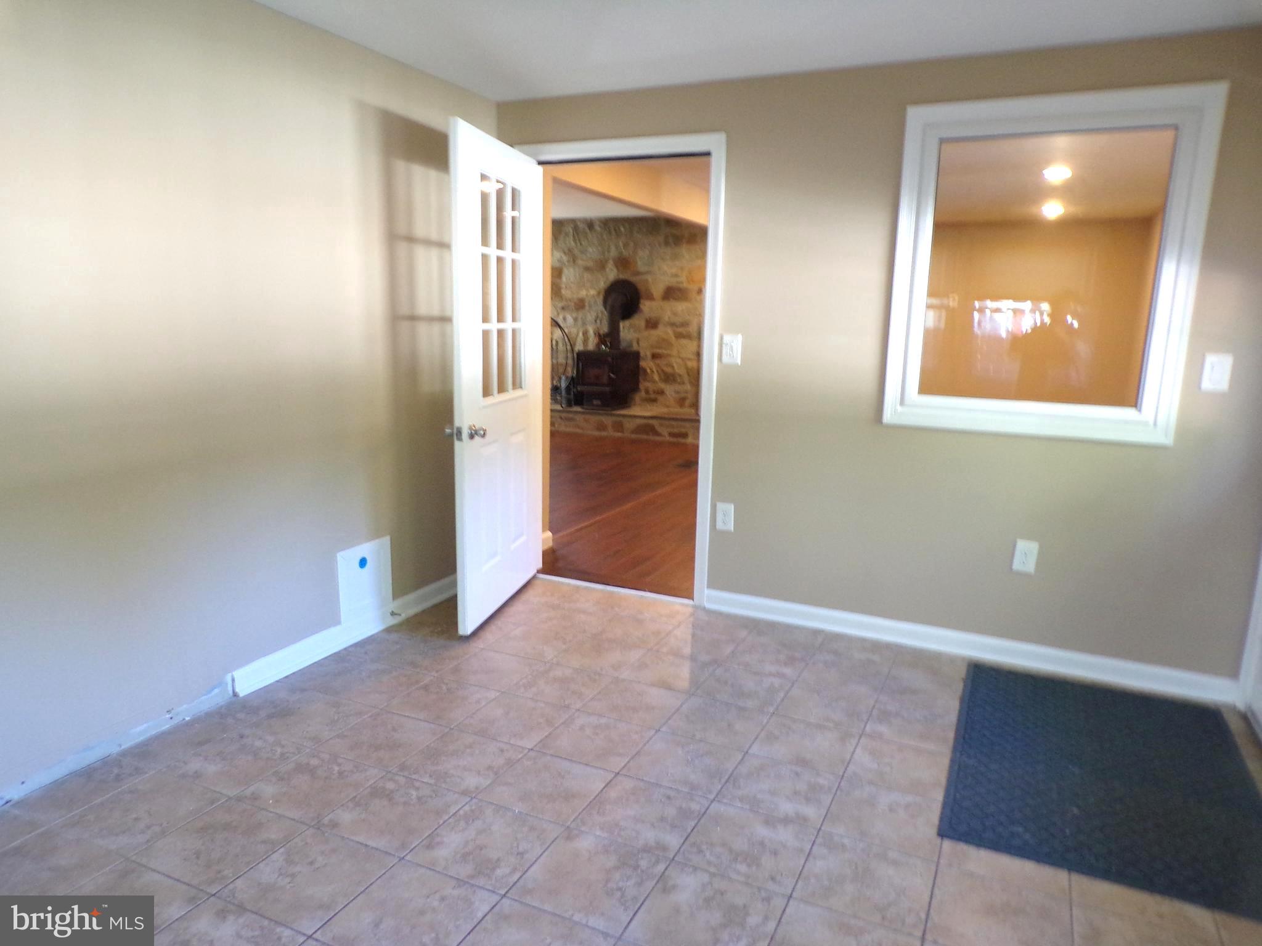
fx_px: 875
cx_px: 631
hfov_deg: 71.6
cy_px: 473
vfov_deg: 56.8
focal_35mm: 24
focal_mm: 4.3
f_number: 3
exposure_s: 1/17
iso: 263
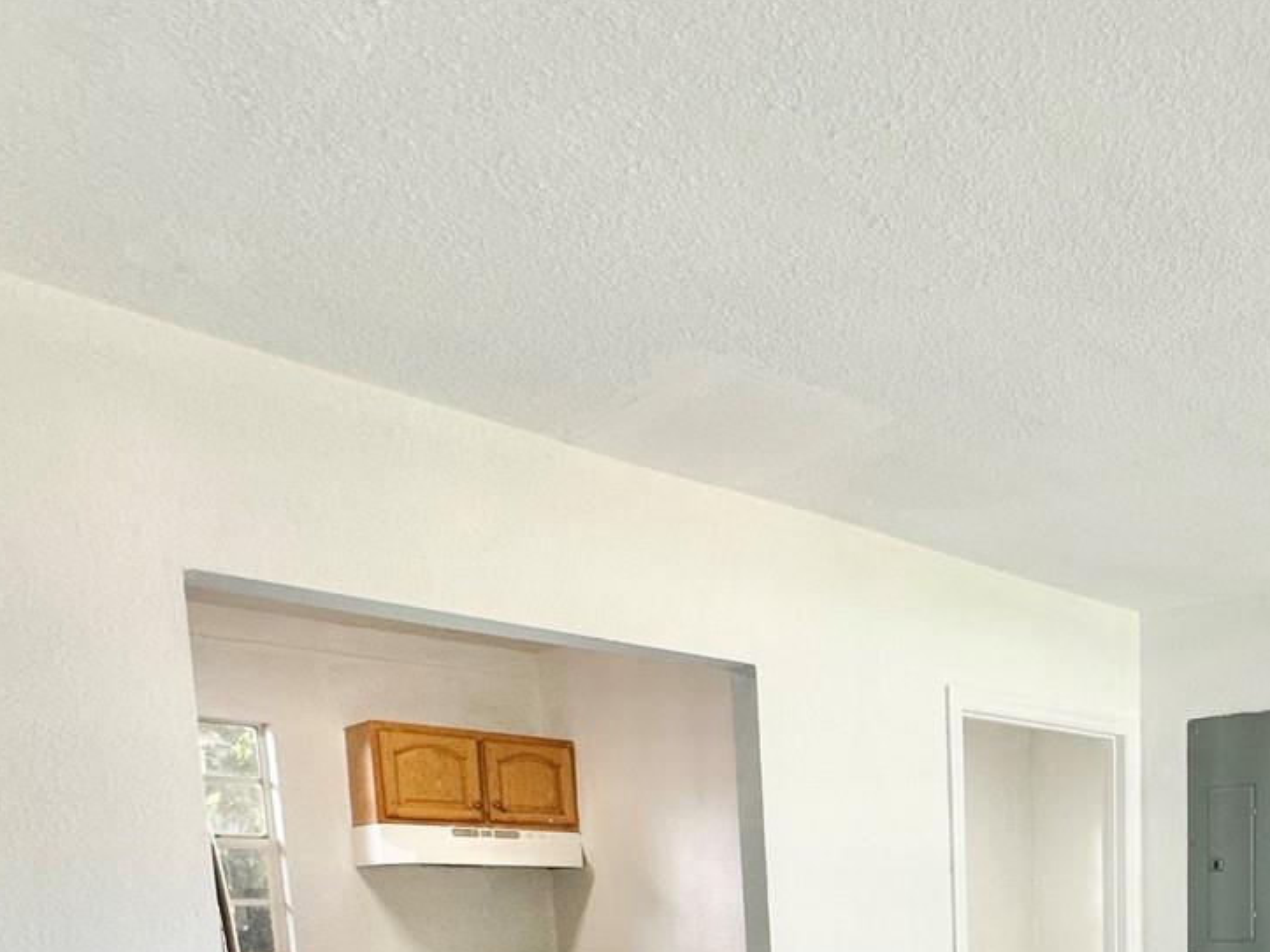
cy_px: 1043
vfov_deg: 37.9
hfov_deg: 51.9
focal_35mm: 31
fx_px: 1137
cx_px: 1129
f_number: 2.2
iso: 100
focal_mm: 2.22
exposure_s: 1/120
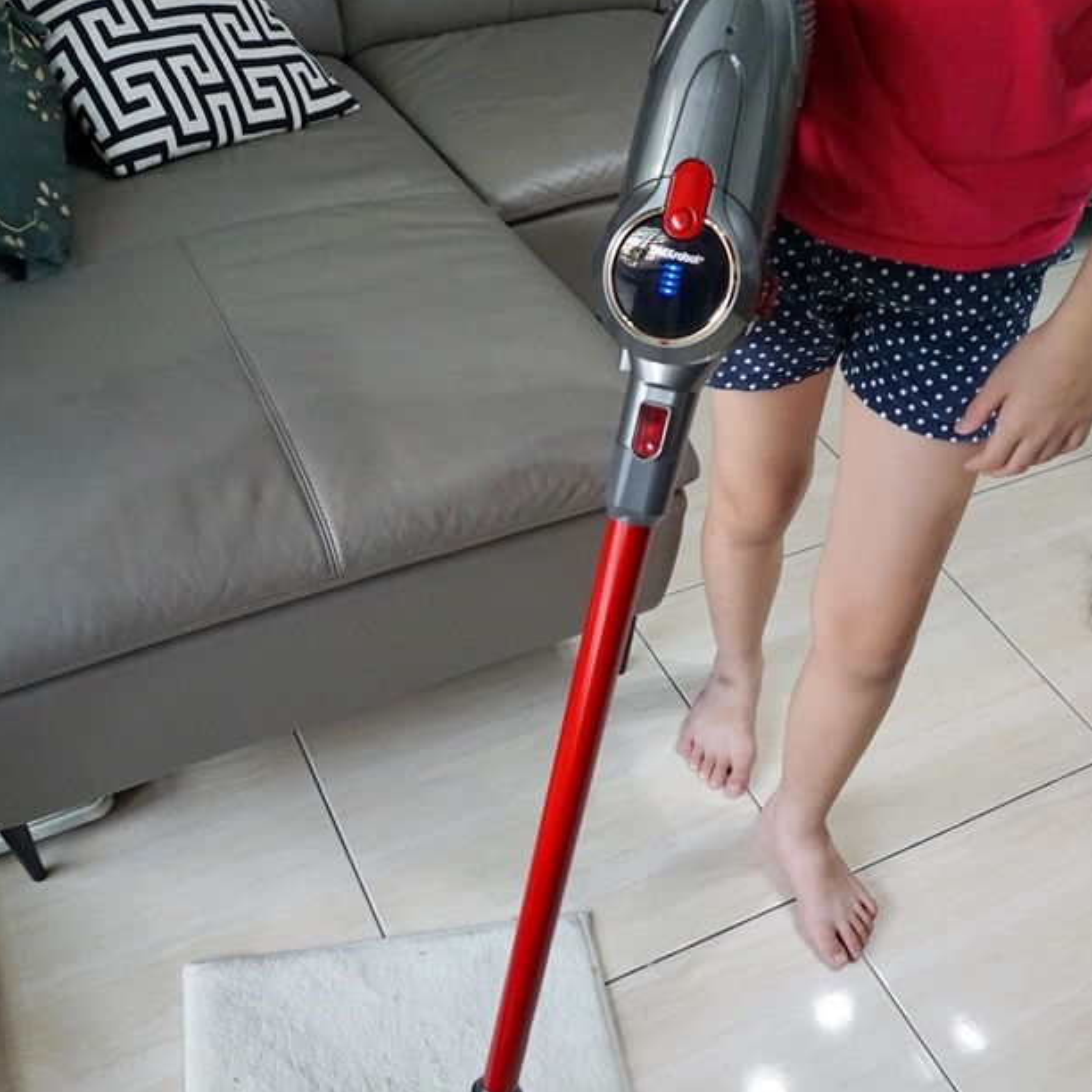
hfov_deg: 52.5
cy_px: 708
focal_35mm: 31
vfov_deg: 51.8
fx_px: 1106
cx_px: 544
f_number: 4
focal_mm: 16
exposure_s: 1/160
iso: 1250
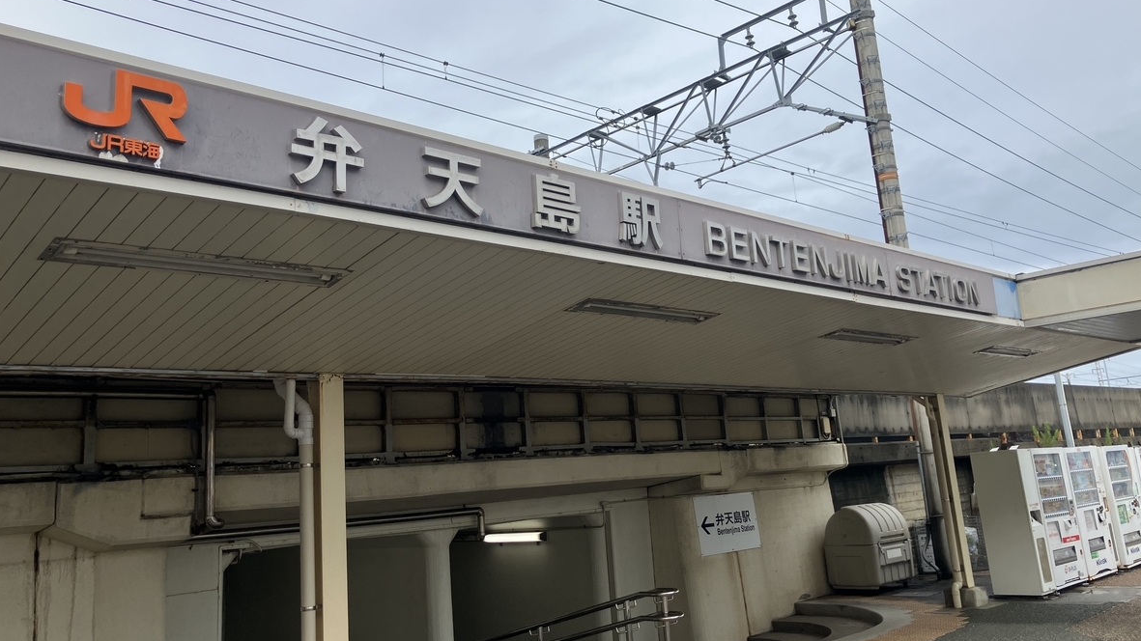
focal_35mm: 31
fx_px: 938
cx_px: 570
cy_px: 281
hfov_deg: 62.6
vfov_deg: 37.7
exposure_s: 1/392
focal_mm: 3.99
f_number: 1.8
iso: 32
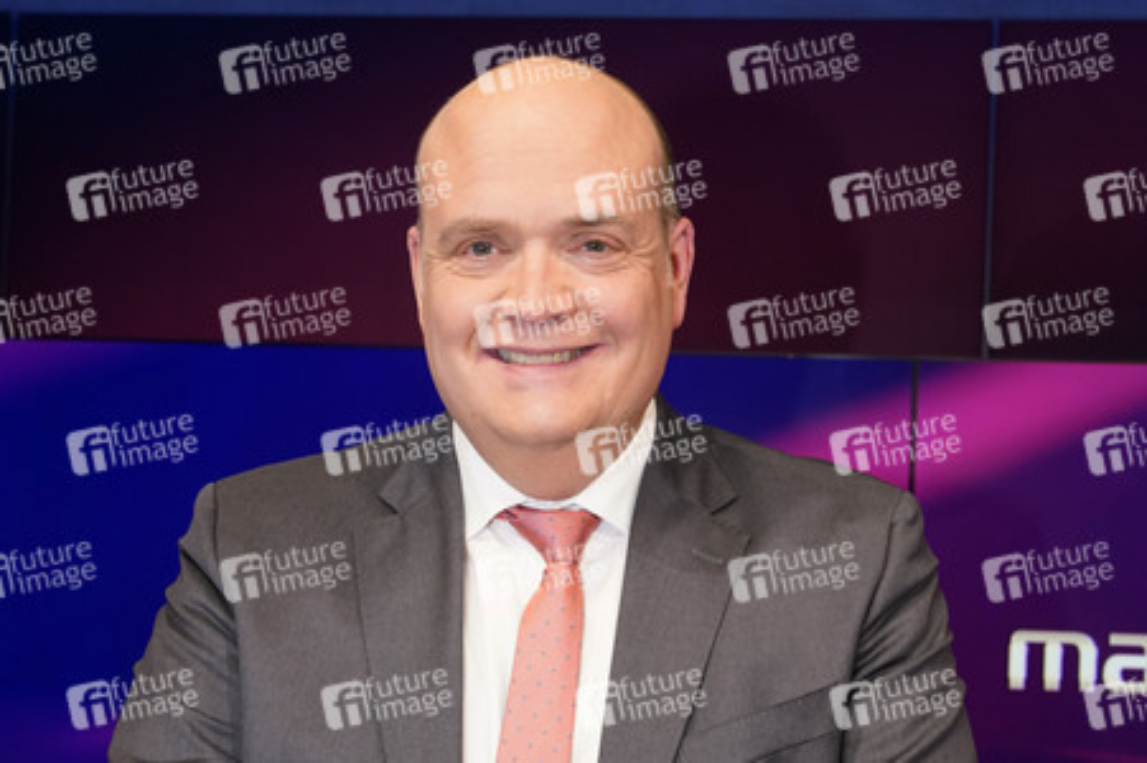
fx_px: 1114
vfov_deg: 37.8
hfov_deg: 54.5
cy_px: 382
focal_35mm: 35
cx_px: 574
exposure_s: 1/125
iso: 2000
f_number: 5.6
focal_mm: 35
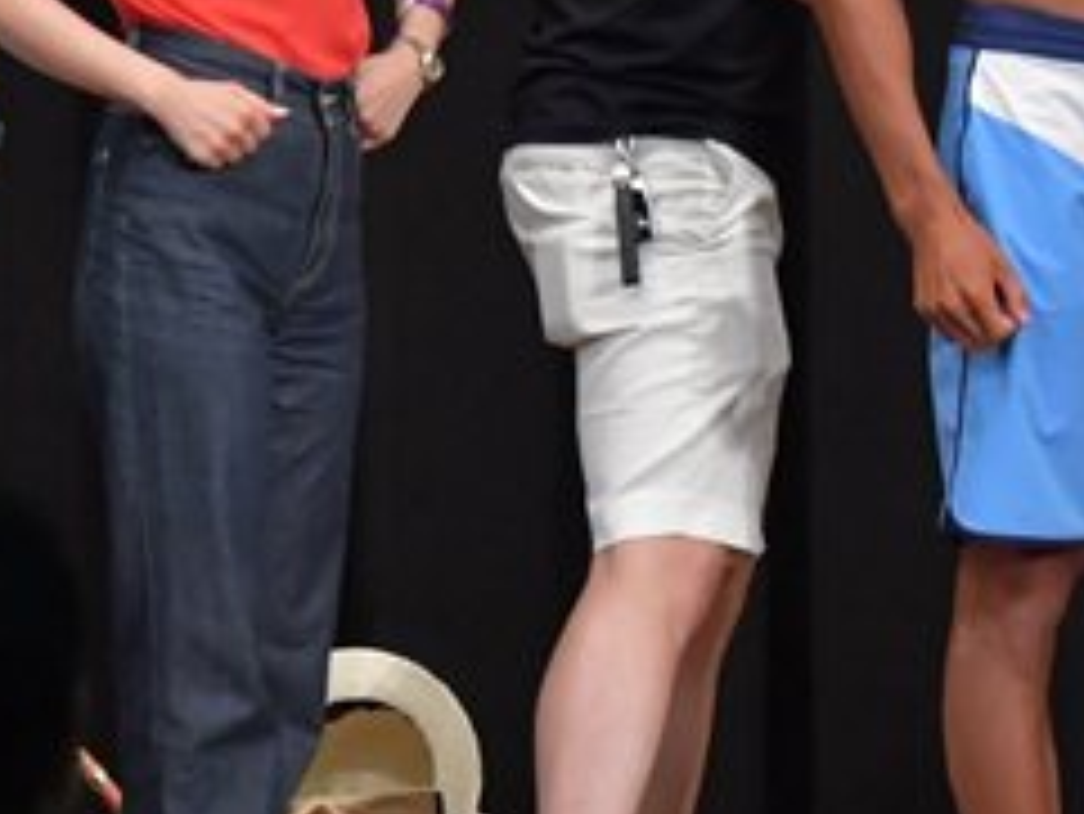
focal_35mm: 671
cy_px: 58
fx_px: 21023
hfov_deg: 3.0
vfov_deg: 2.2
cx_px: 1109
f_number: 5.6
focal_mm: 145
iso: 6400
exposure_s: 1/400
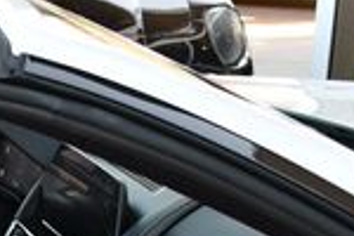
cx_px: -142
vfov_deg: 8.5
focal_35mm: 154
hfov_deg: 12.8
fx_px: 1514
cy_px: 455
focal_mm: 18
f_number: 4
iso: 400
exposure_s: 1/250
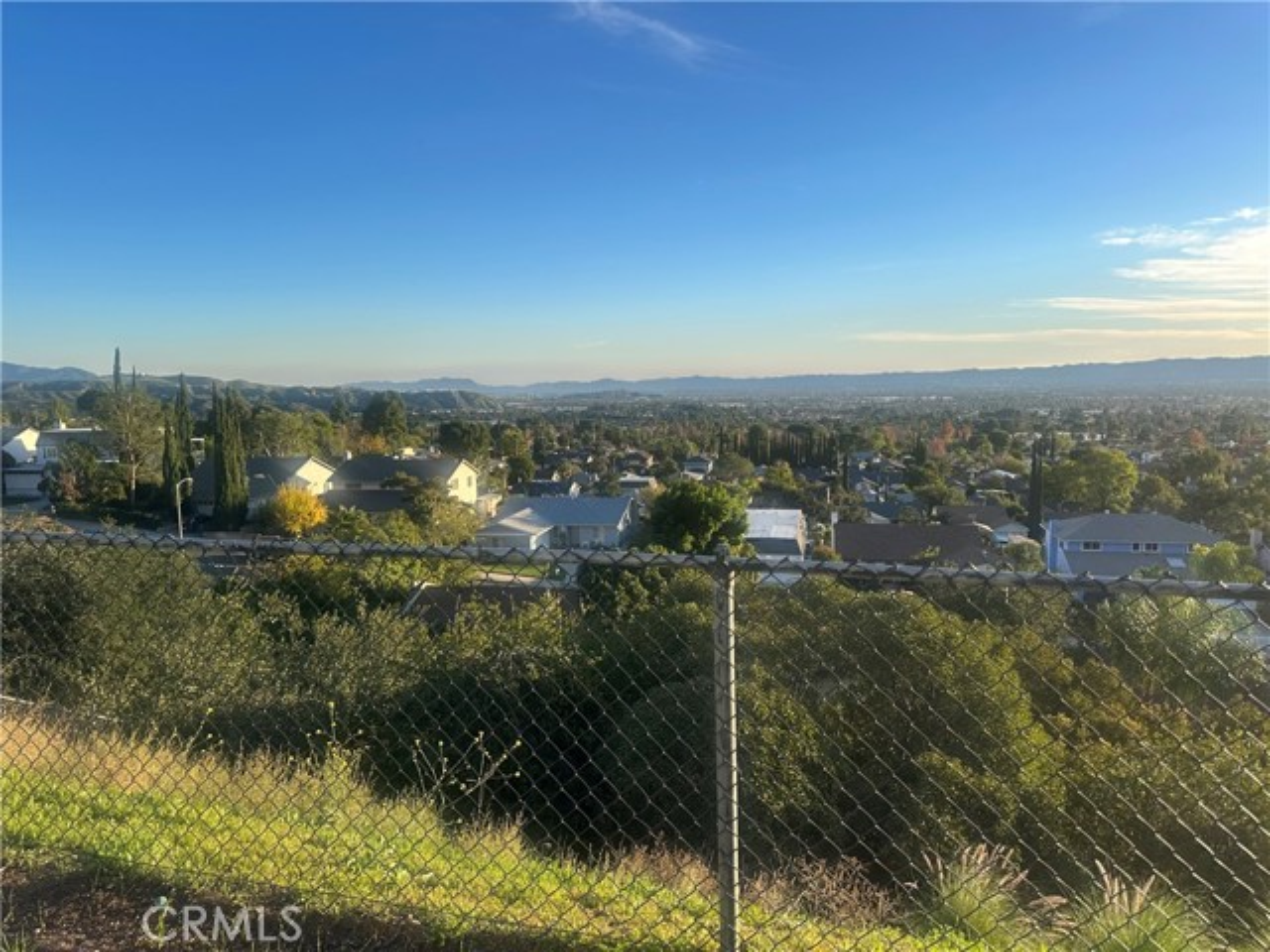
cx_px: 635
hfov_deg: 71.6
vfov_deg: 56.8
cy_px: 476
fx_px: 881
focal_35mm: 24
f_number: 1.78
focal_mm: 6.86
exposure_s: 1/2028
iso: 80
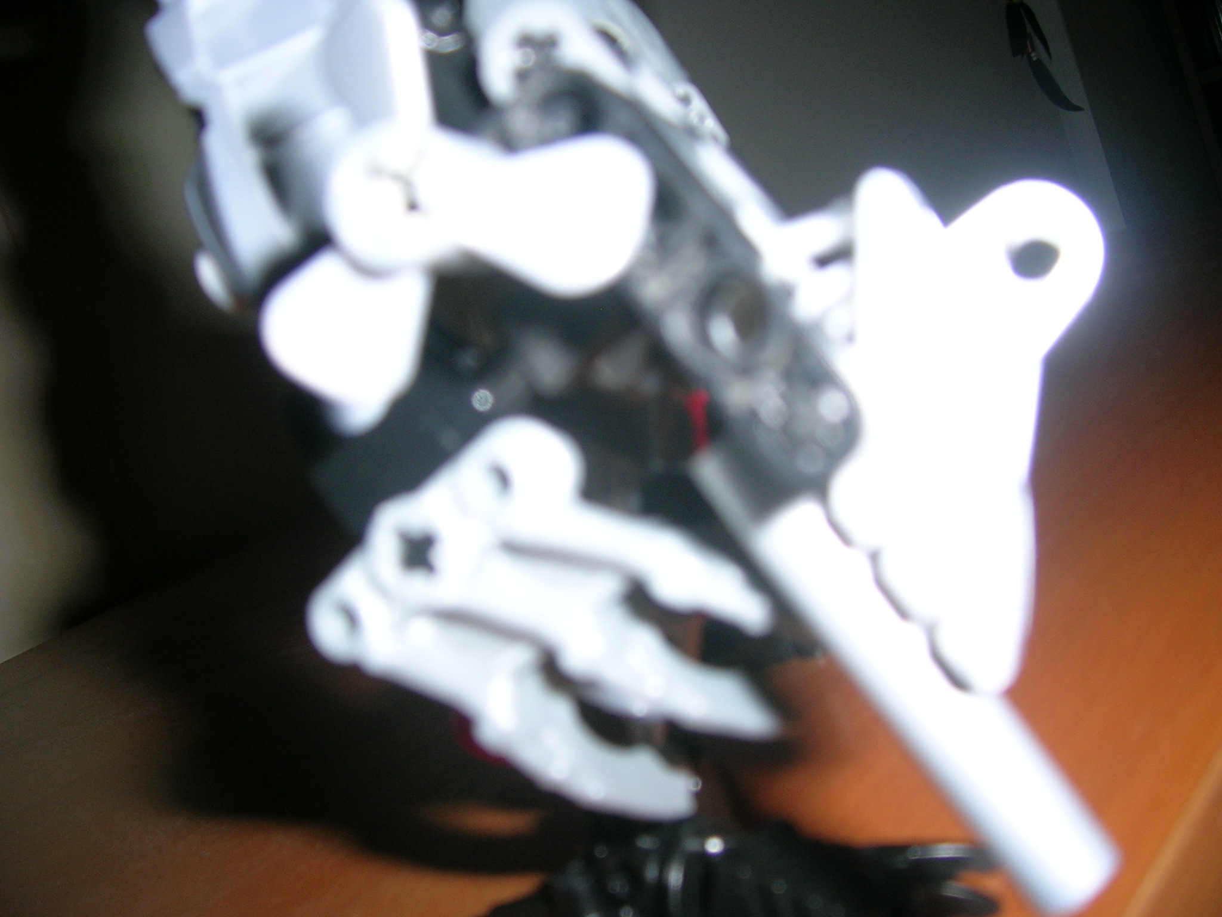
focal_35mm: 35
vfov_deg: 40.7
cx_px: 611
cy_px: 458
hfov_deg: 52.6
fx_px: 1236
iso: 50
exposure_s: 1/60.1
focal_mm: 5.4
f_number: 2.8
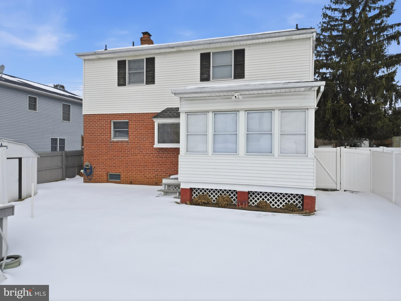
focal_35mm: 24
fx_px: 278
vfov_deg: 56.8
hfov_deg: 71.6
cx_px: 200
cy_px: 150
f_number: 1.7
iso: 100
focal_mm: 6.7
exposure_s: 1/640
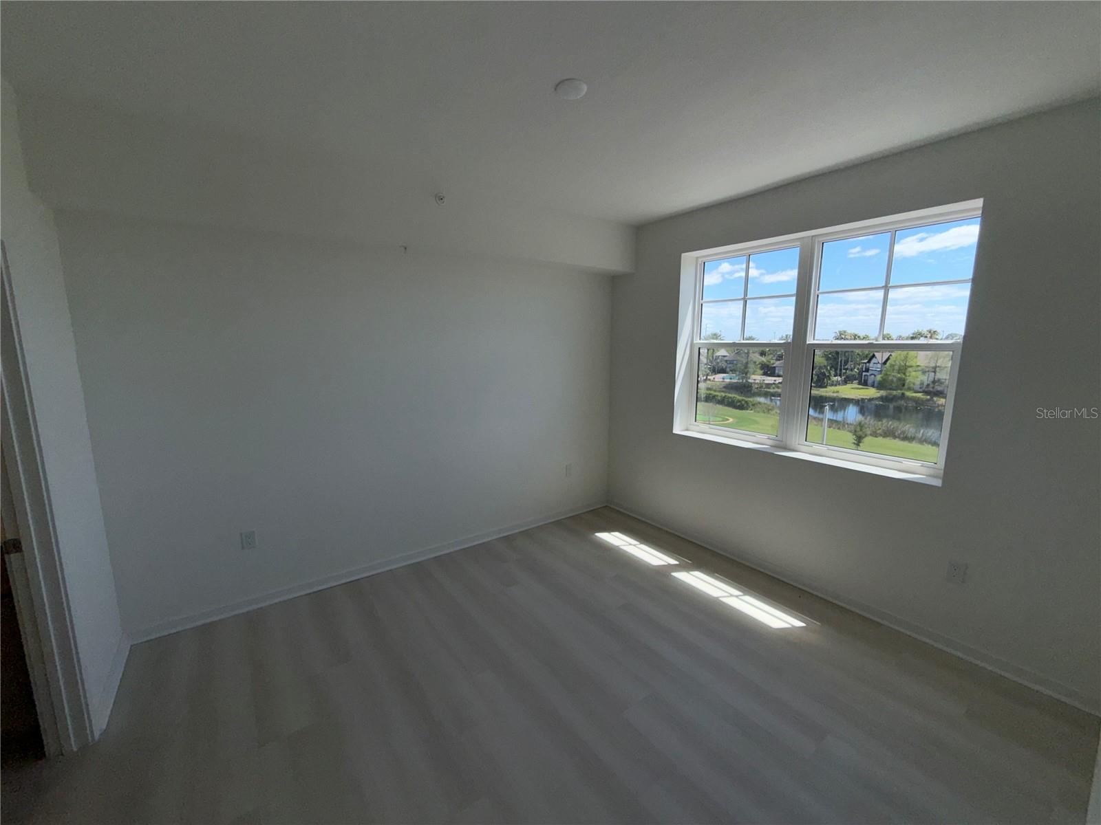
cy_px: 412
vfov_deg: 85.7
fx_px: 445
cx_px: 550
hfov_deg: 102.1
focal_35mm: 14
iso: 16
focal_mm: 2.22
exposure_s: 1/607
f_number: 2.2
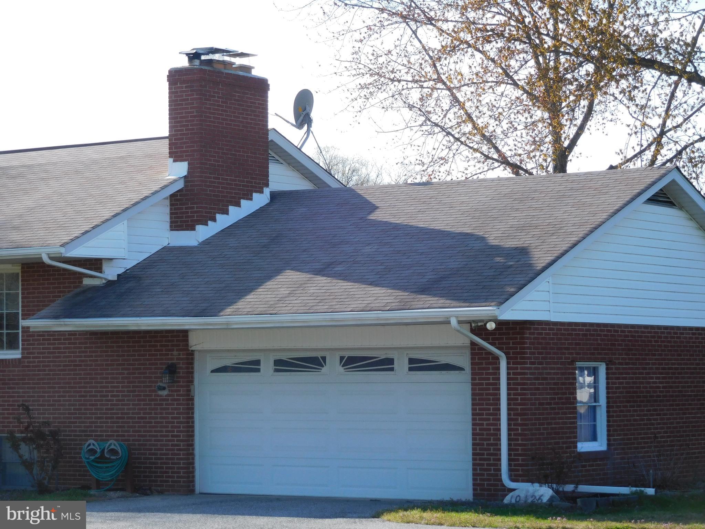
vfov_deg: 14.8
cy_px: 264
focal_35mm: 100
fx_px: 2037
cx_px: 352
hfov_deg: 19.6
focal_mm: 17.8
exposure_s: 1/400
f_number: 4.8
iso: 125
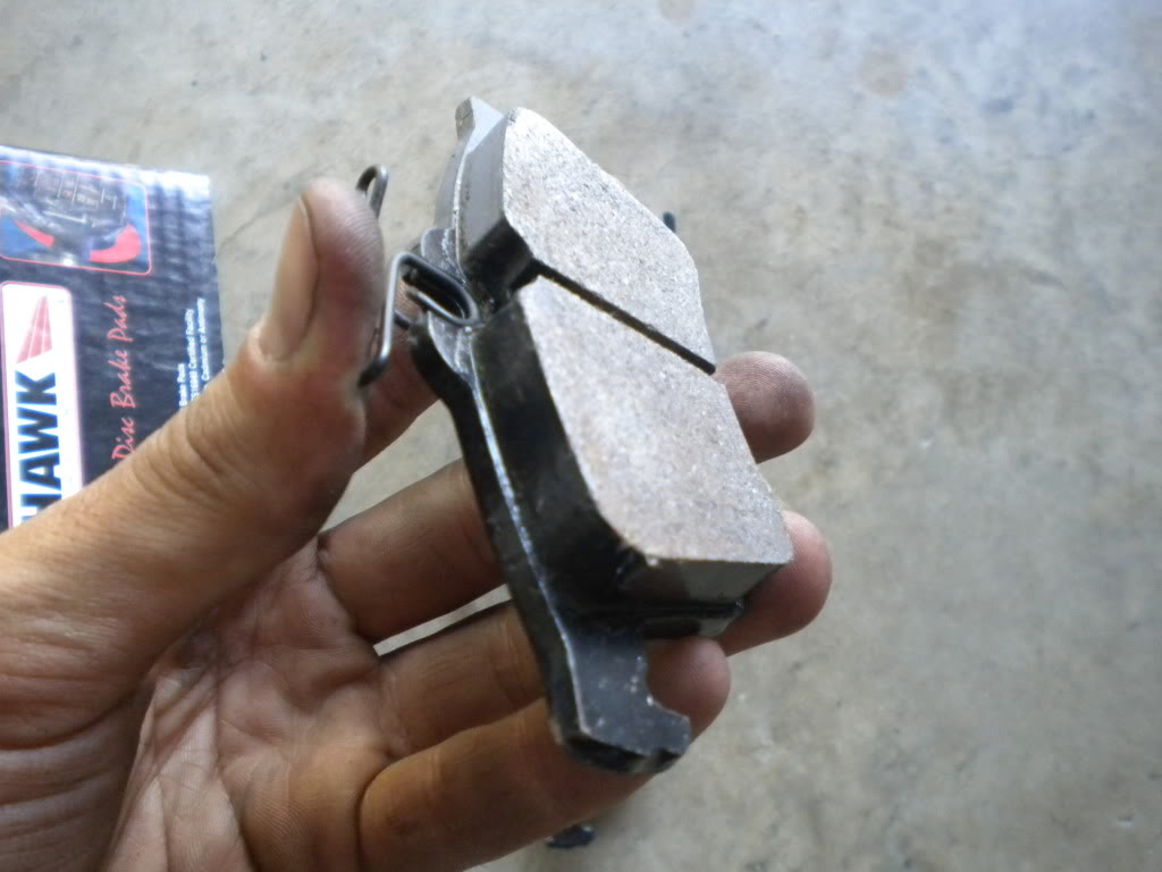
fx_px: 1175
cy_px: 436
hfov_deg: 52.6
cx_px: 581
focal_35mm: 35
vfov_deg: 40.7
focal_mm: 6.3
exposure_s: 1/84
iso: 400
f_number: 3.1
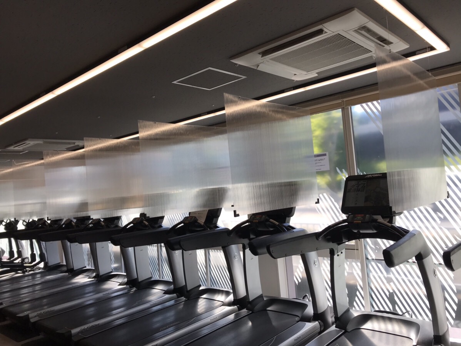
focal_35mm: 28
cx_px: 230
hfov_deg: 63.5
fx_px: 373
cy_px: 173
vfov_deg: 49.7
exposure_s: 1/465
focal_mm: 3.99
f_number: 1.8
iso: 20
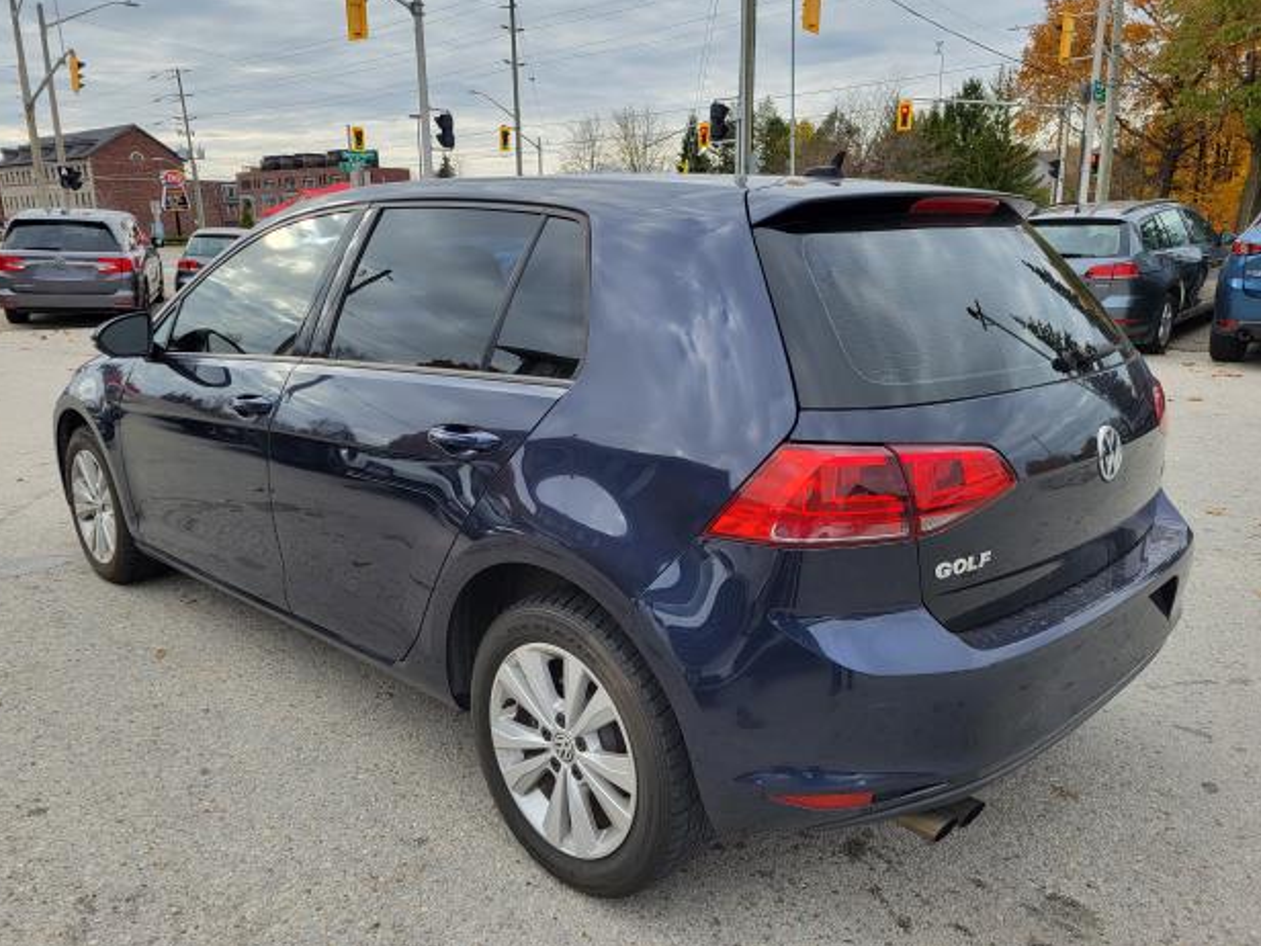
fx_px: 984
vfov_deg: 51.4
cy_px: 483
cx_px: 622
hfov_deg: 65.3
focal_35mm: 27
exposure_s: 1/701
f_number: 1.8
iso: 40
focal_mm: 5.4
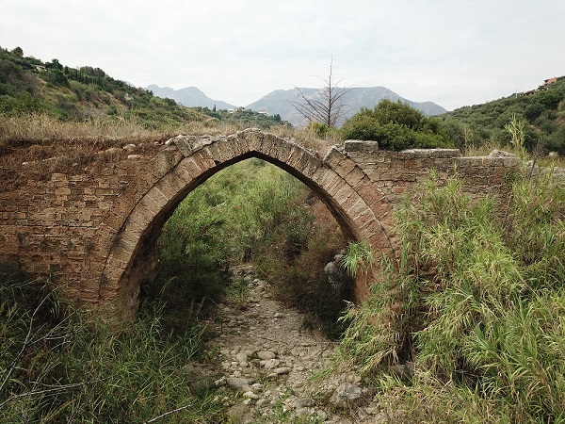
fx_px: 424
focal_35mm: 26
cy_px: 212
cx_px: 282
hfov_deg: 67.3
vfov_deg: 53.1
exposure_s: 1/778
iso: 100
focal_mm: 4.73
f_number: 2.2
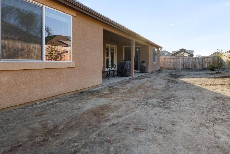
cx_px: 144
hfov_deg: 82.4
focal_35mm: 20
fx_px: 128
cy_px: 69
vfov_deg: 61.8
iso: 400
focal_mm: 10
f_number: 4
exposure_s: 1/500
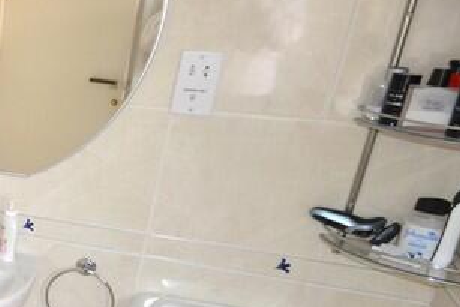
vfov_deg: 26.6
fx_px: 639
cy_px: 237
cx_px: -156
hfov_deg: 30.2
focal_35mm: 50
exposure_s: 1/60
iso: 1400
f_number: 3.5
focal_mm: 10
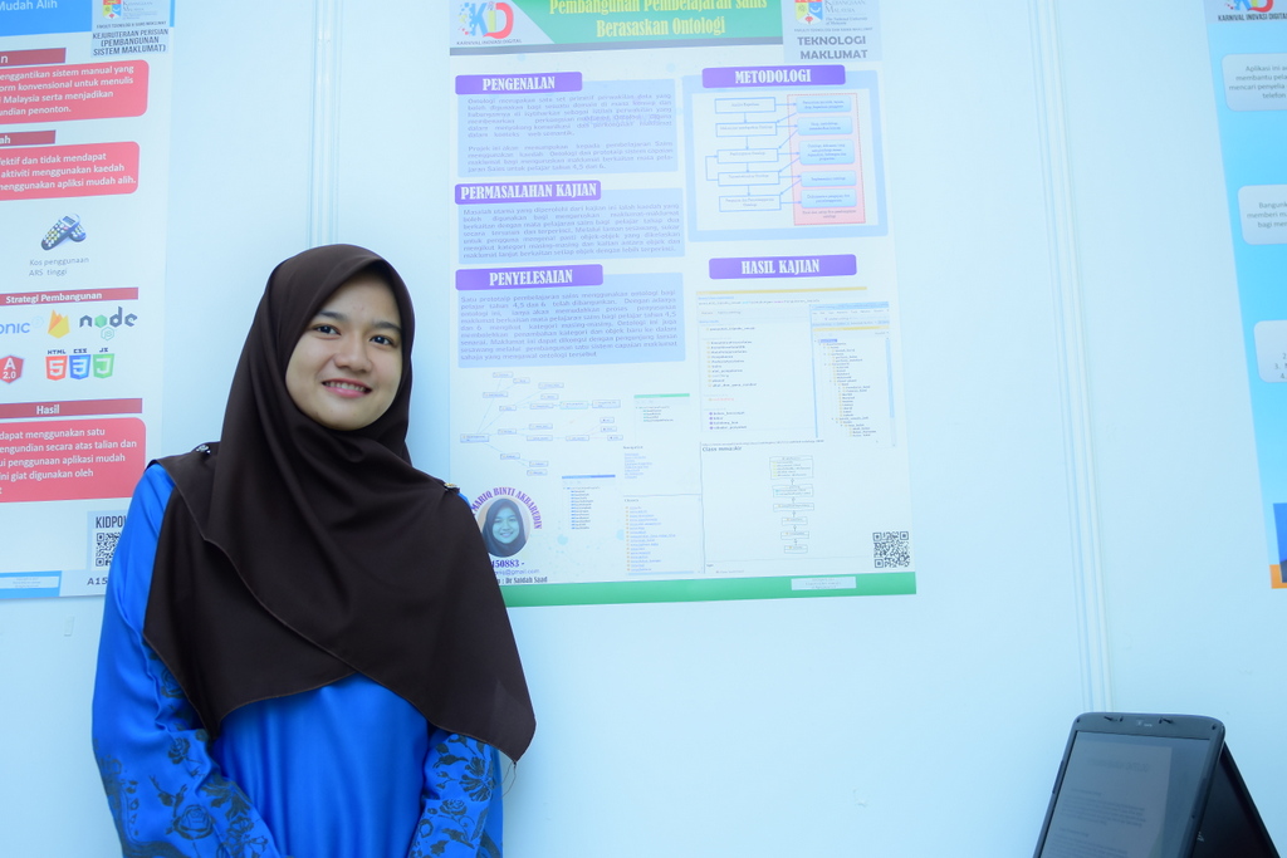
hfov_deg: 49.5
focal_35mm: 39
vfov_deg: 34.2
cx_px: 644
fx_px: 1394
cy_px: 429
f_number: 2.8
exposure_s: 1/200
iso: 800
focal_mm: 26
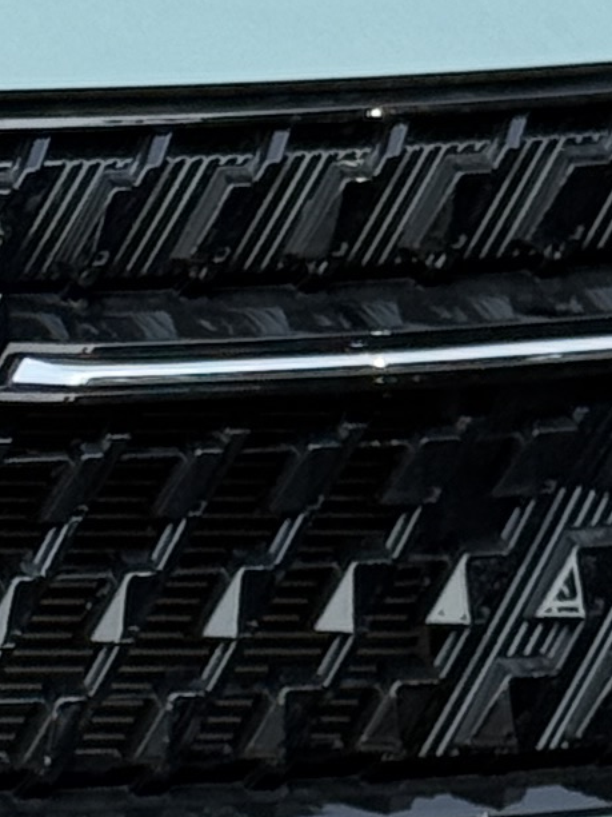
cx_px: -311
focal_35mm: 316
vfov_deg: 6.3
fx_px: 7449
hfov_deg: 4.7
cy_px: 315
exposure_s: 1/1222
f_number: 1.78
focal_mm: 6.76
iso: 64
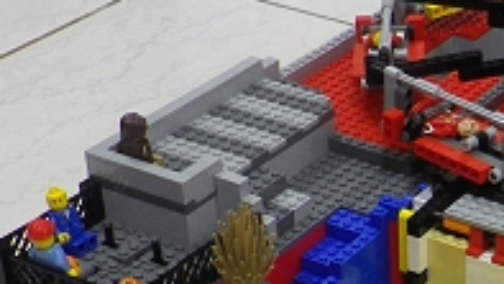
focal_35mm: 99
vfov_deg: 11.7
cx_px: 563
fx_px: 1324
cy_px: 430
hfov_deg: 20.5
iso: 160
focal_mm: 5
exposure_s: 1/5
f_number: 3.2
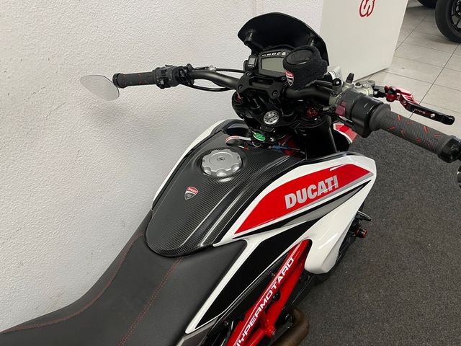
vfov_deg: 53.1
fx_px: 346
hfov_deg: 67.3
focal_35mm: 26
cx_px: 230
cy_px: 173
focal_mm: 5.1
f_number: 1.6
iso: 80
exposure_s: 1/50
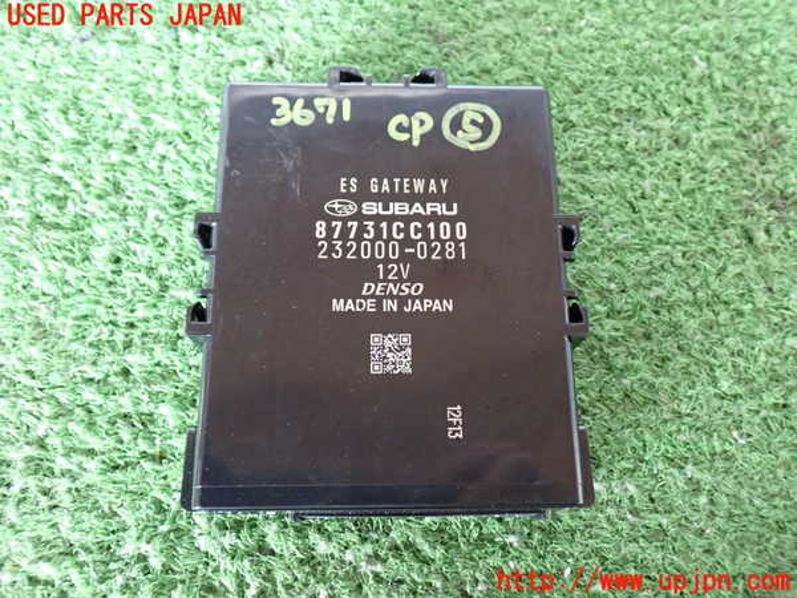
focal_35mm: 32
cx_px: 398
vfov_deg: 44.2
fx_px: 737
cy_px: 299
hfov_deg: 56.8
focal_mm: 5.79
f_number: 2.4
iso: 640
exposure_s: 1/30
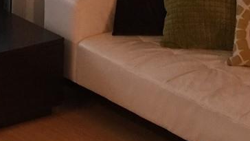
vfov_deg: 8.5
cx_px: -31
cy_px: -86
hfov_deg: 15.0
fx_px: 922
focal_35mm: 139
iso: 125
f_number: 2.2
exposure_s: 1/30
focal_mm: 4.15
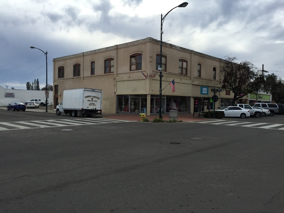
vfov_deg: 48.2
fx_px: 238
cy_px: 106
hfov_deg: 61.7
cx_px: 142
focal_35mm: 29
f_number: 2.2
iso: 32
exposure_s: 1/2198
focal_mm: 4.15
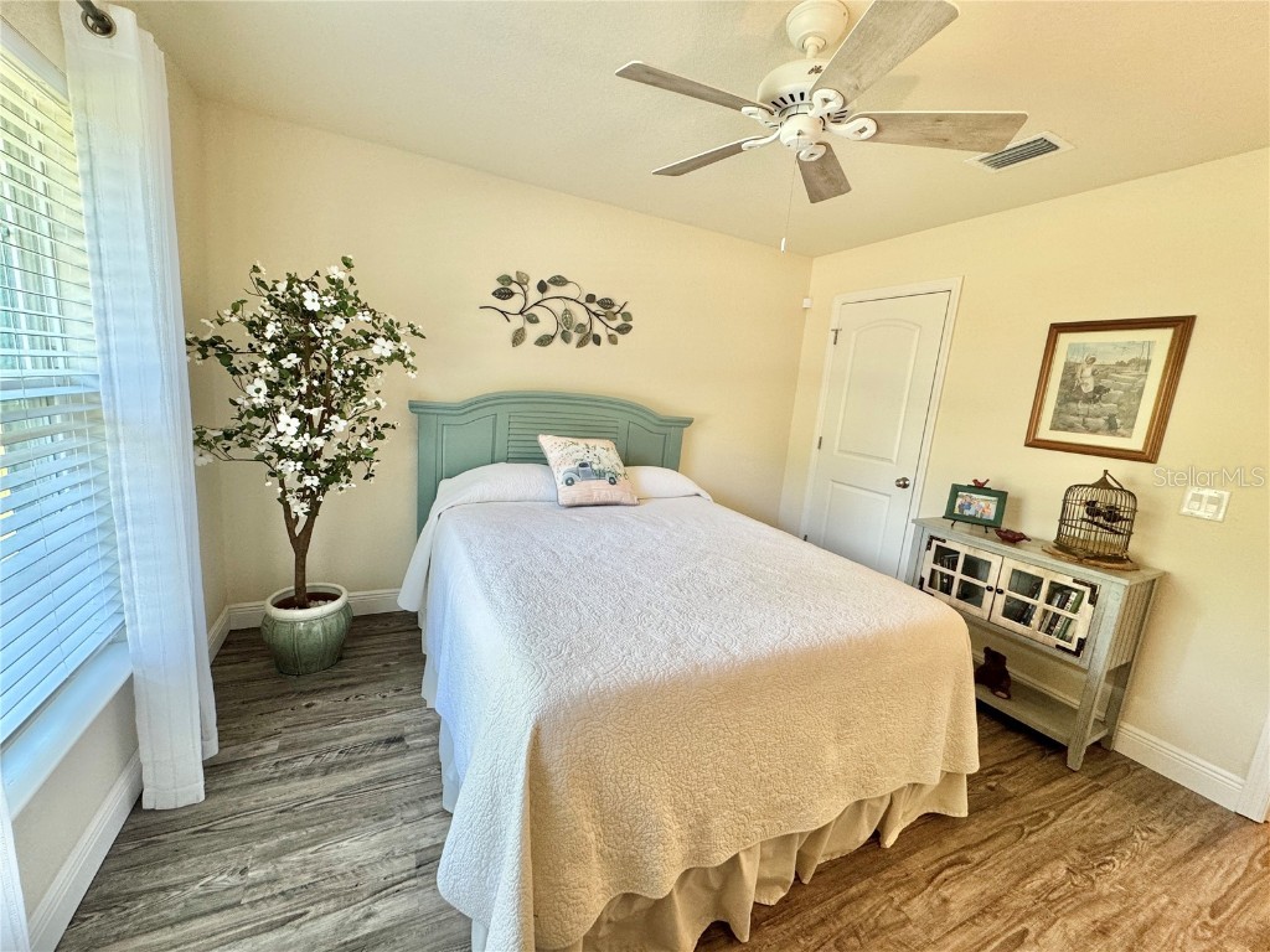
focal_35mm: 14
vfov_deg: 85.7
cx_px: 635
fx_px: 514
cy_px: 476
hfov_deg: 102.1
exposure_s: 1/60
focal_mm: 2.22
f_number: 2.2
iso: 160
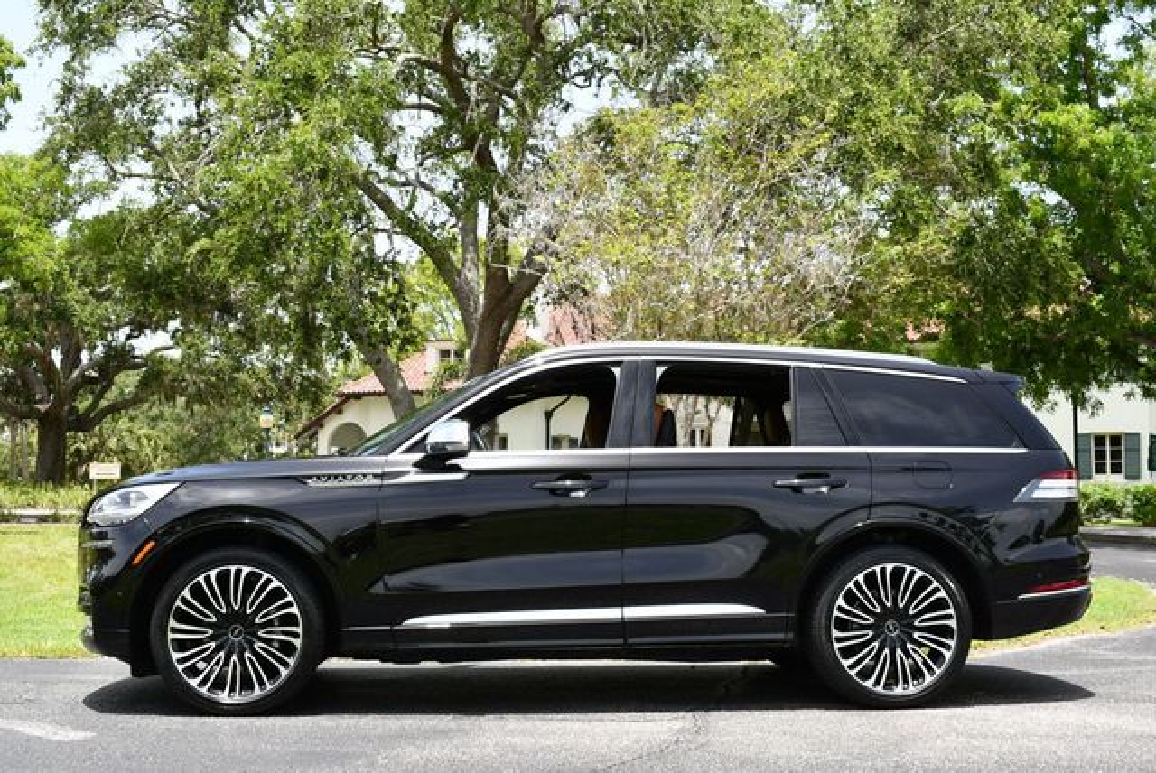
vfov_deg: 29.3
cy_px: 386
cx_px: 578
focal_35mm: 46
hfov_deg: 42.7
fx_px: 1478
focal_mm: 23
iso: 200
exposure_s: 1/250
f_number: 8
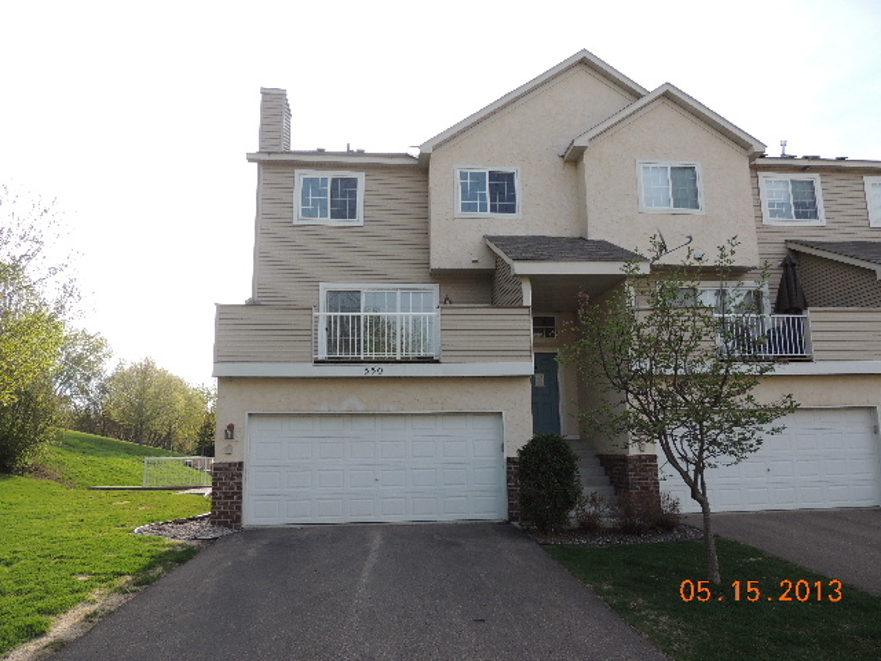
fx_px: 611
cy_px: 330
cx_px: 440
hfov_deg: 71.6
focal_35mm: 24
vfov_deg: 56.8
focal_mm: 4.3
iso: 100
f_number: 3
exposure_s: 1/500
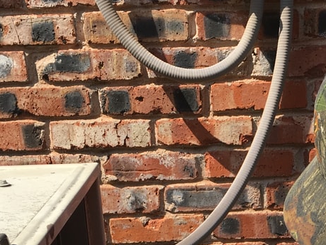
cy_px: 293
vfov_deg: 16.8
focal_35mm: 84
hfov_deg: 22.5
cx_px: 313
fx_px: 791
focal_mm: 4.15
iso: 25
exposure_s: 1/884
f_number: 2.2
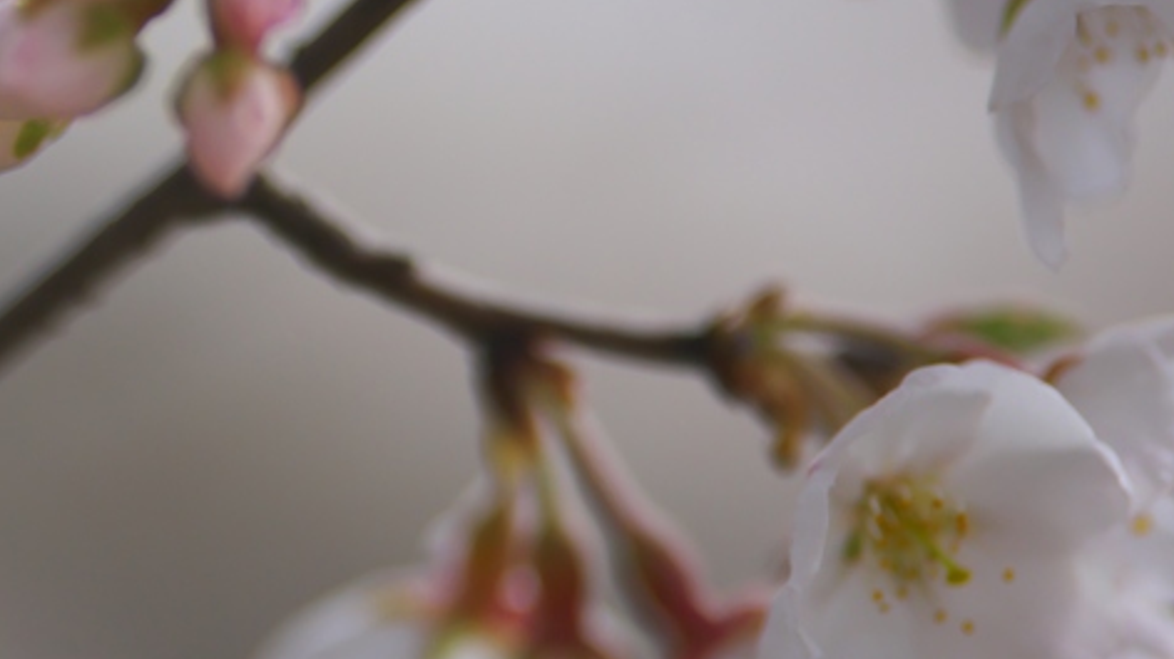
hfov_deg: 3.2
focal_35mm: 682
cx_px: 17
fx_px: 21221
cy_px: 155
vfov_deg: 1.8
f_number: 4
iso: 200
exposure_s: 1/5000
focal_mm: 300
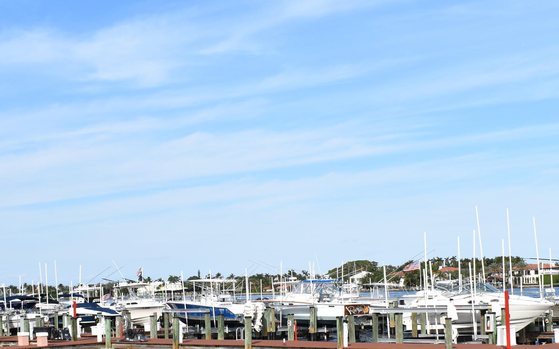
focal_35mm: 62
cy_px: 326
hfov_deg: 33.0
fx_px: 943
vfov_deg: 20.5
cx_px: 243
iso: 100
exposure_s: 1/250
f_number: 8
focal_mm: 23
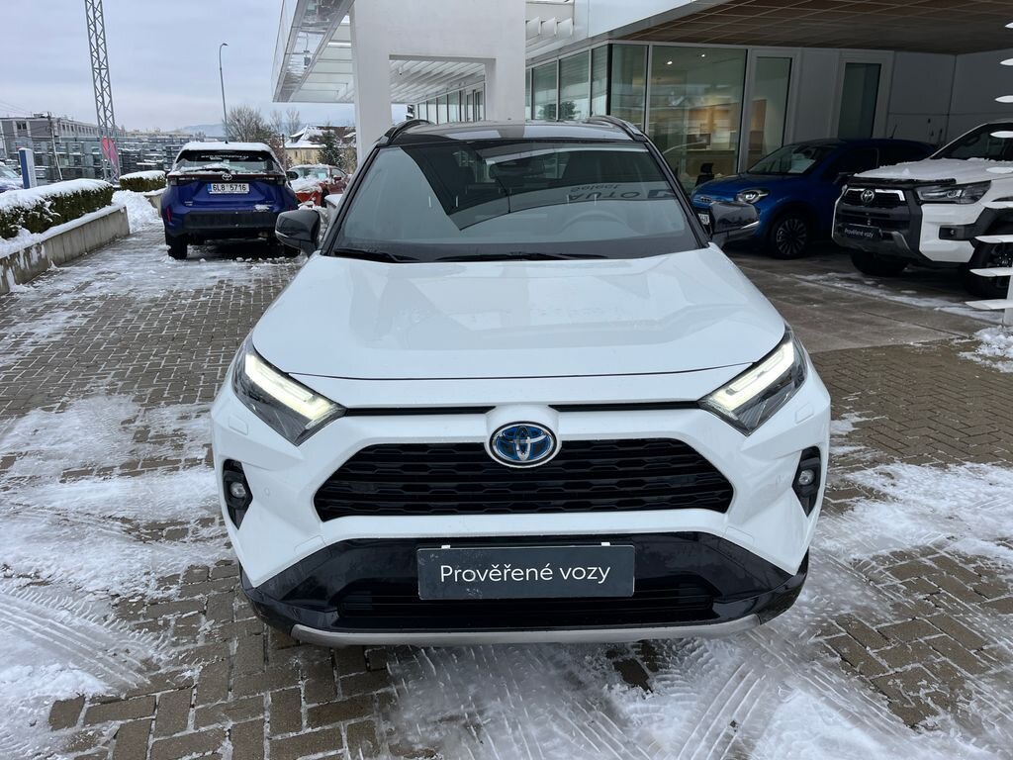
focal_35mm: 26
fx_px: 761
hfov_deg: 67.3
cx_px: 506
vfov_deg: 53.1
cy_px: 380
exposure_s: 1/928
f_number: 1.6
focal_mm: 5.1
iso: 50
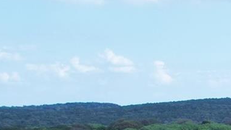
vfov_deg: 8.4
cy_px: 370
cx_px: 454
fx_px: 759
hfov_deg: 14.5
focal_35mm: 124
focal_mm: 8.38
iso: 150
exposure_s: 1/1250
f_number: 2.8
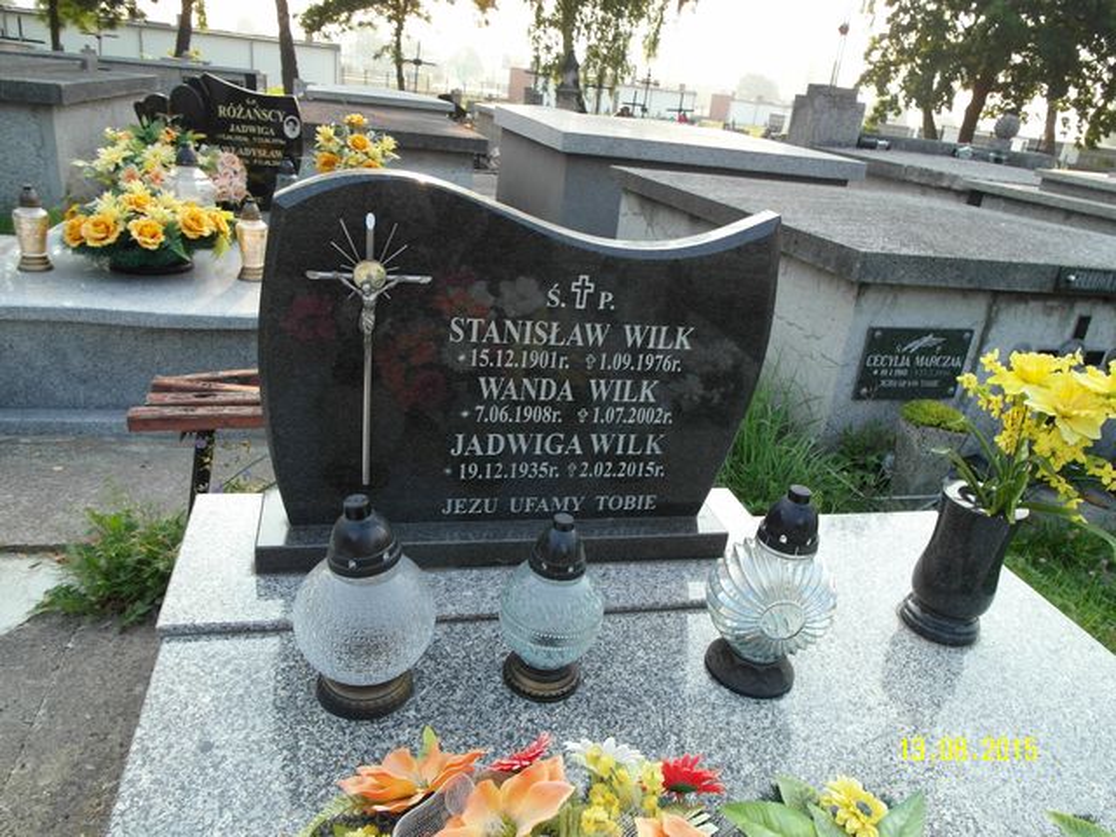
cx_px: 558
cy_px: 418
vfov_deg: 56.8
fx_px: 774
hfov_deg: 71.6
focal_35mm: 24
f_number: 3.4
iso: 80
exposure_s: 1/125
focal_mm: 5.2
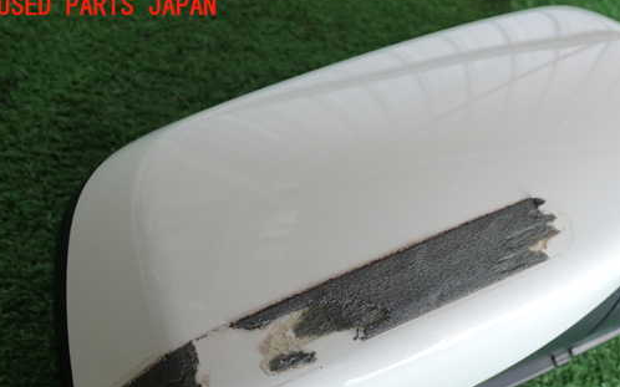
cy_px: 271
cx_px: 364
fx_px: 777
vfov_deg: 27.7
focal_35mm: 46
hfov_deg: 43.3
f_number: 2.5
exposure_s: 1/60
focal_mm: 6.37
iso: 200
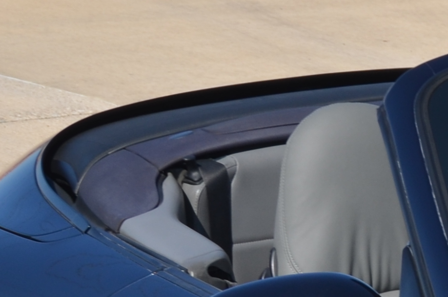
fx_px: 3101
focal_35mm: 250
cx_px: 1040
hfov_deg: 7.7
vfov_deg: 5.3
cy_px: 637
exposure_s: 1/250
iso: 100
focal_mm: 31
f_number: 10
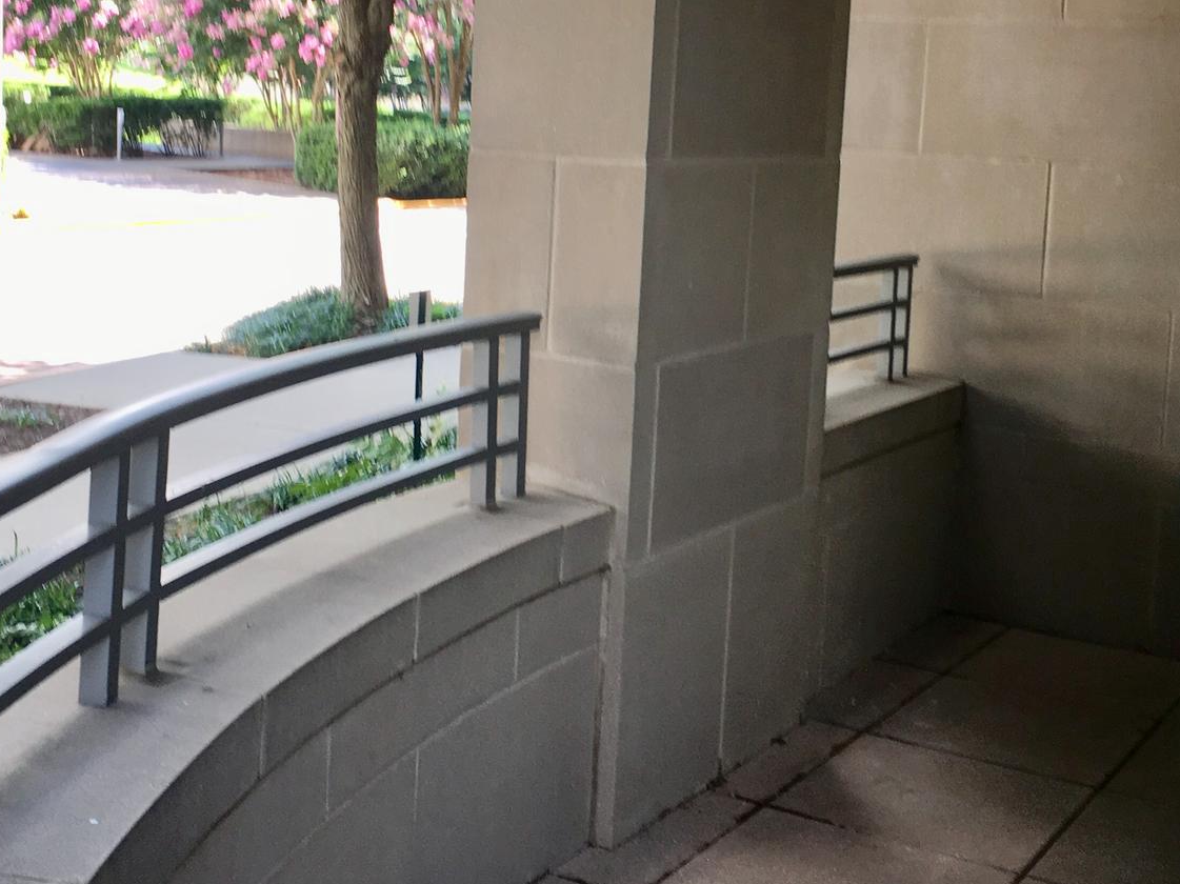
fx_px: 1806
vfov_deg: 27.4
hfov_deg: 36.2
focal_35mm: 53
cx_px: 615
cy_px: 302
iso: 25
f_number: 2.2
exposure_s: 1/120
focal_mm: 4.15
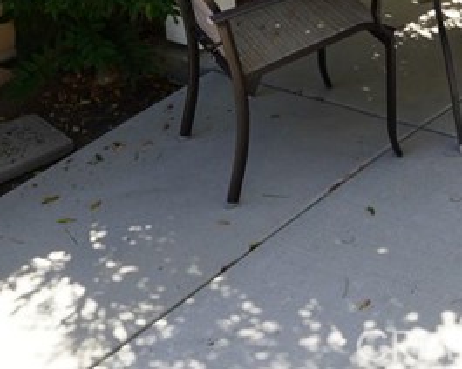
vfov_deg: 14.4
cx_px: 418
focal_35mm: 98
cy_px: -224
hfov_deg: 19.2
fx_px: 1340
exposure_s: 1/100
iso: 100
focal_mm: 18
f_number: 7.1
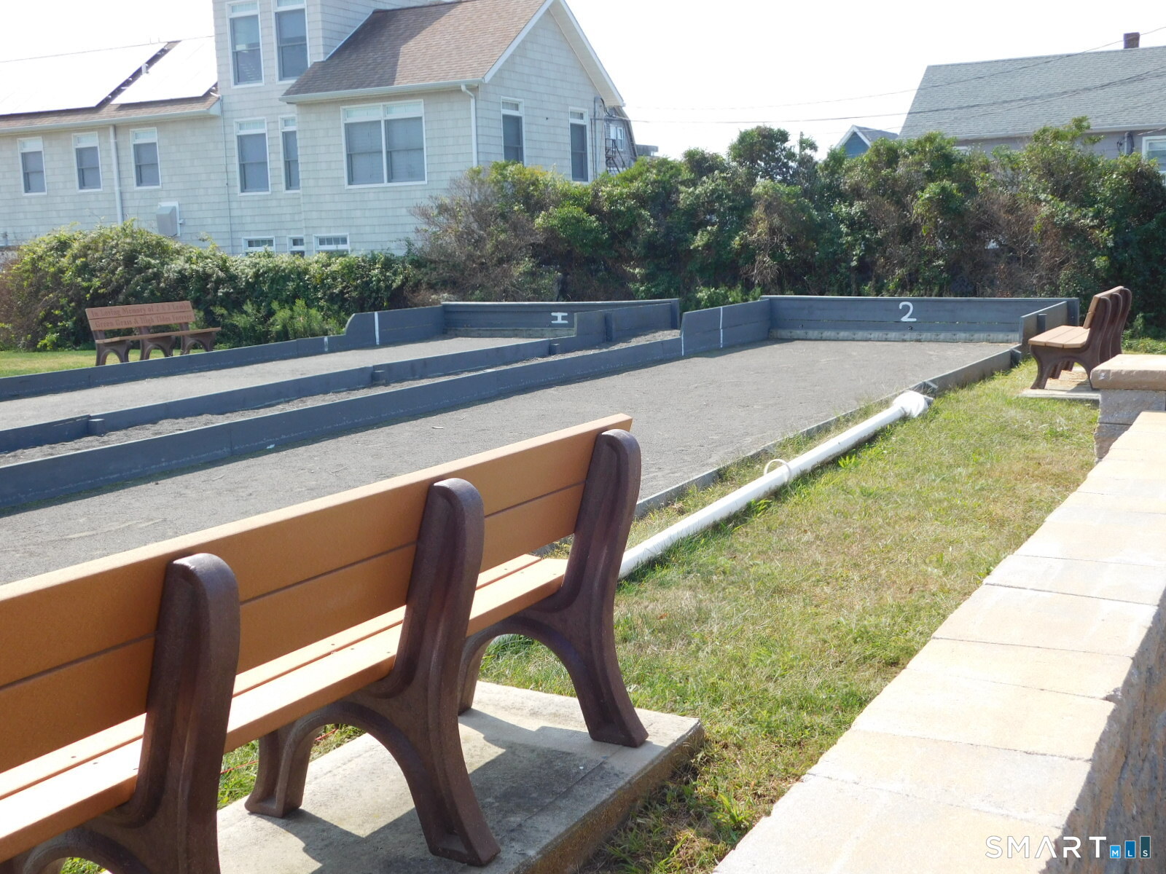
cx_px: 583
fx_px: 1347
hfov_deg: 46.8
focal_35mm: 40
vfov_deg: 36.0
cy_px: 437
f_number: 3.6
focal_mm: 7.1
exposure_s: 1/640
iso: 125
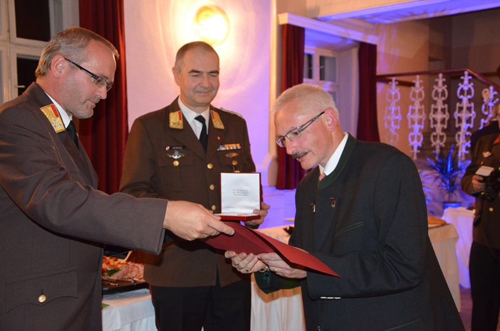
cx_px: 250
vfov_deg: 29.7
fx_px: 624
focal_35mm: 45
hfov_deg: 43.7
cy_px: 166
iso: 3200
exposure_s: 1/60
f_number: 4.2
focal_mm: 30
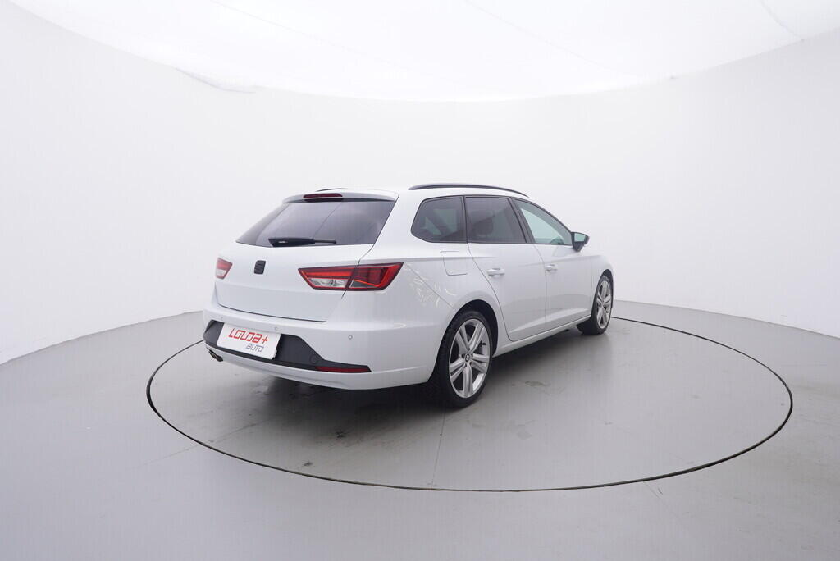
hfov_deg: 77.3
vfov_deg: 56.2
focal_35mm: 22
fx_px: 525
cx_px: 420
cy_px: 280
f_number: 5
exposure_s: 1/80
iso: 200
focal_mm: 15
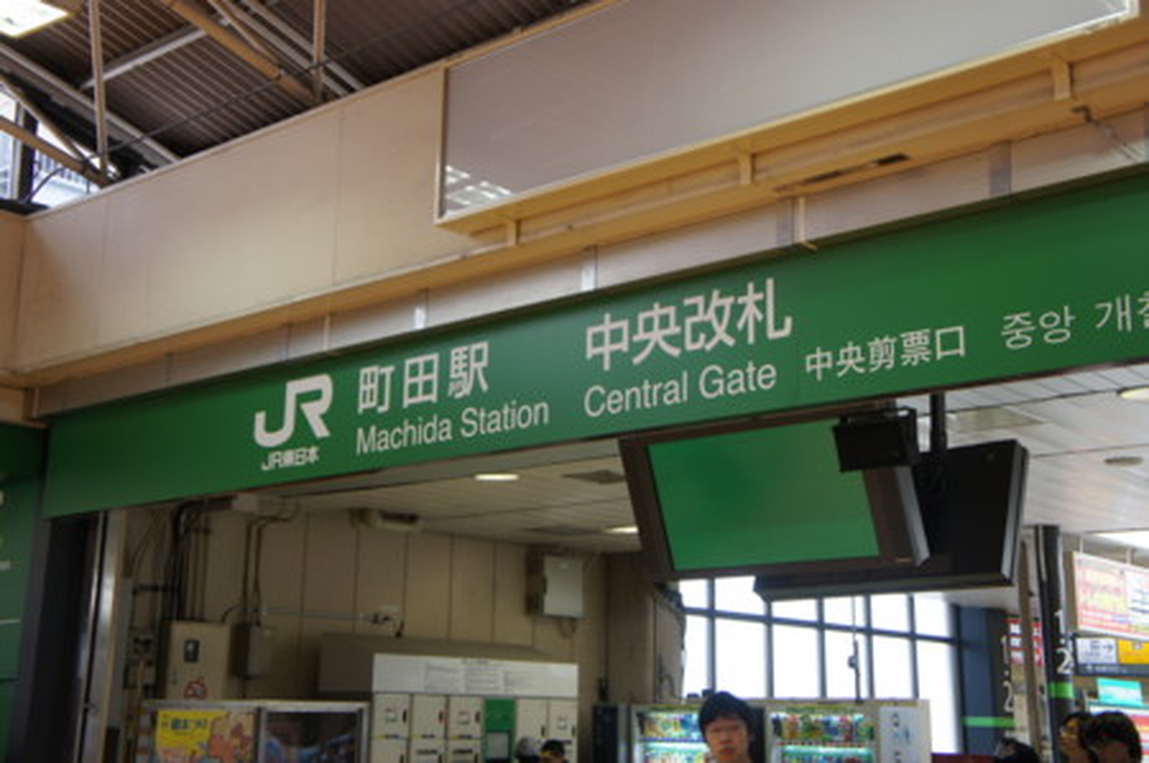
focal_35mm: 45
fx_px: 1435
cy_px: 382
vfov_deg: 29.8
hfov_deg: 43.6
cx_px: 574
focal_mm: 30
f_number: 4.5
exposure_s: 1/50
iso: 200
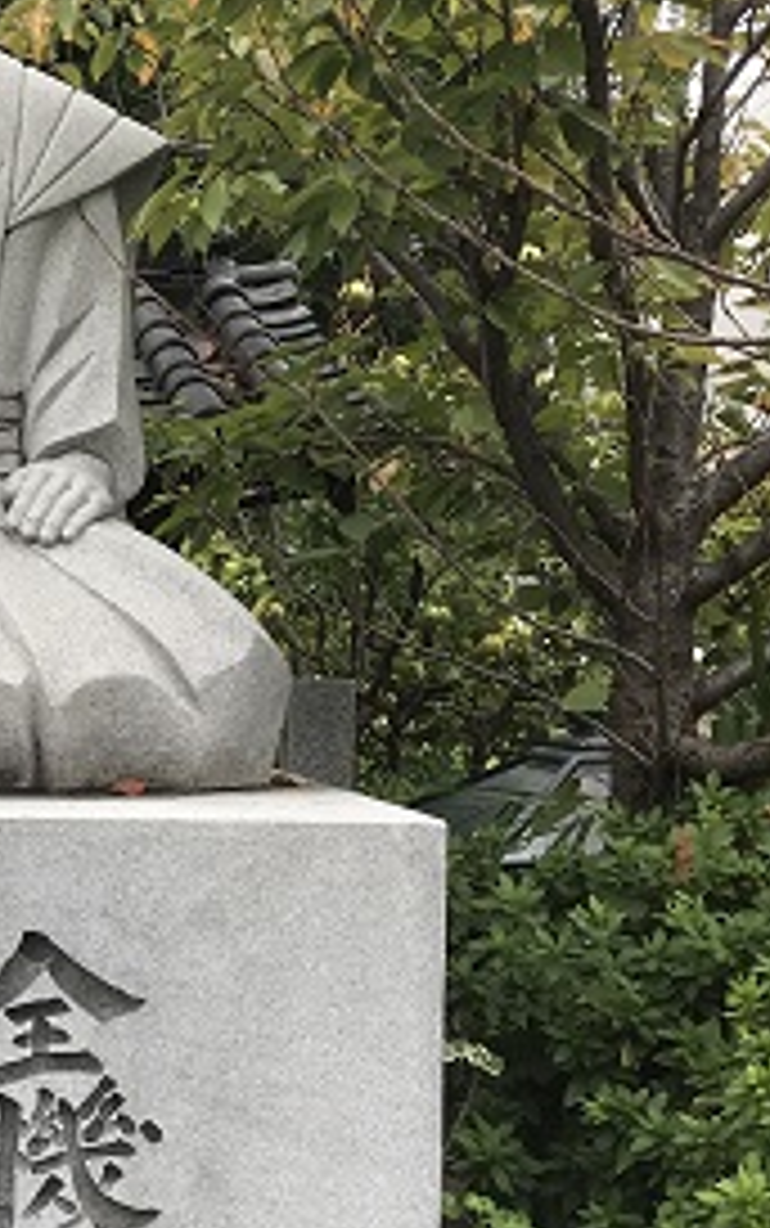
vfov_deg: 34.8
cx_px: -108
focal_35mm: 58
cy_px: 789
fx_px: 1944
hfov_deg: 21.1
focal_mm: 3.99
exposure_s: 1/245
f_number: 1.8
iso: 20
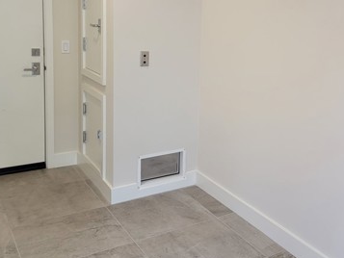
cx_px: 270
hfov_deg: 42.1
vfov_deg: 33.2
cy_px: 77
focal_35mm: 43
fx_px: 427
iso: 250
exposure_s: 1/120
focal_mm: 6.7
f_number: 1.8
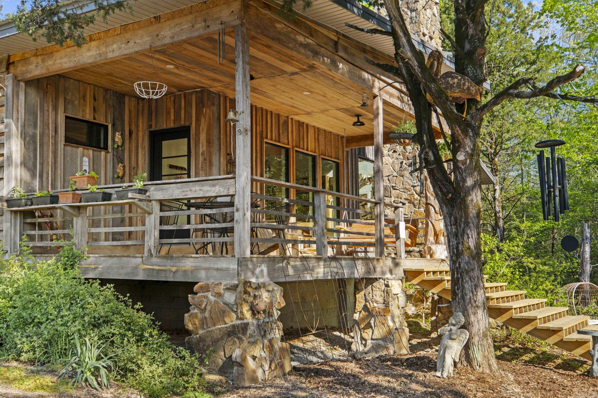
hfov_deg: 53.1
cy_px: 199
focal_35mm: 36
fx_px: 598
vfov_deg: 36.9
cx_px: 299
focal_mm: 24
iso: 200
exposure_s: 1/80
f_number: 7.1
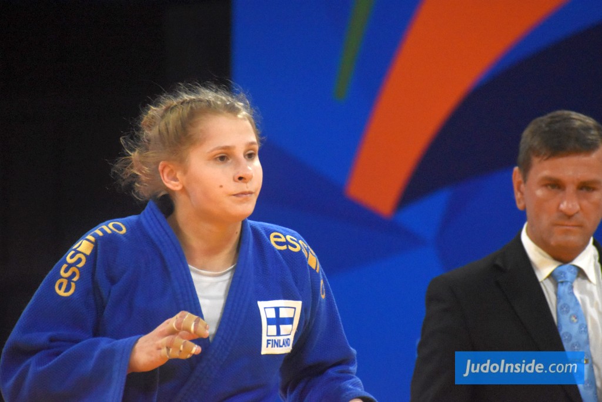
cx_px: 301
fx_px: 7526
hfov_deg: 4.6
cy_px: 201
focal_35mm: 450
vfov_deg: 3.1
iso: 6400
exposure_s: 1/640
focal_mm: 300
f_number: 7.1
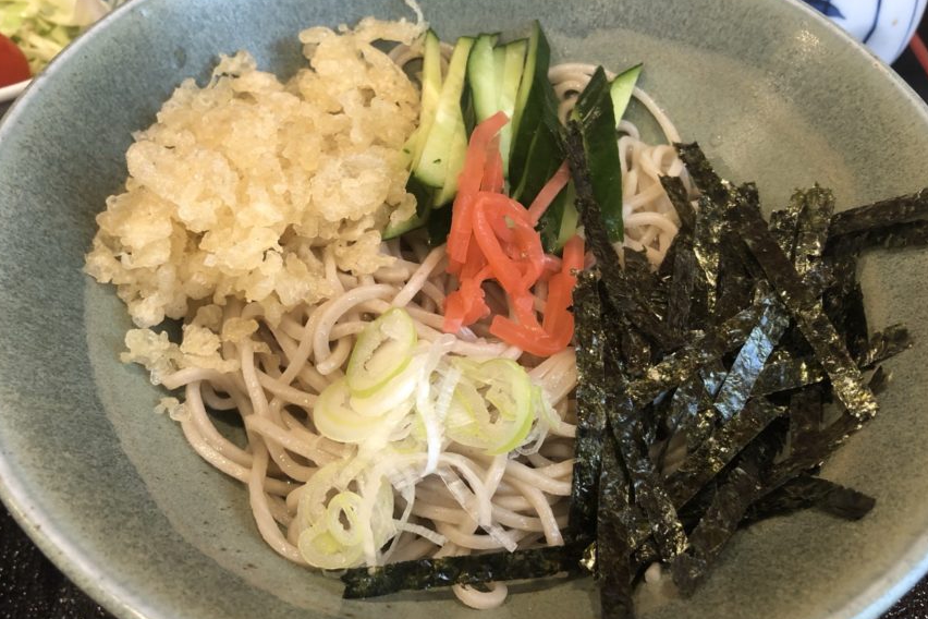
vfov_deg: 37.8
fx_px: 902
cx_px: 497
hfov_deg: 54.4
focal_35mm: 35
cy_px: 333
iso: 40
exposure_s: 1/17
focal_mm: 3.99
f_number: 1.8
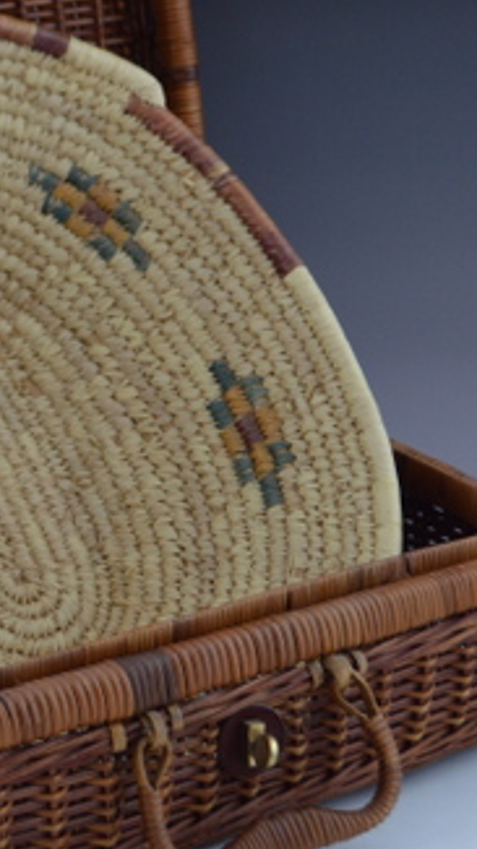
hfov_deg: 11.1
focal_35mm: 108
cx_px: 0
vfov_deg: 19.8
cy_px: 323
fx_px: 2432
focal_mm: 32
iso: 400
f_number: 5
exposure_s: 1/100
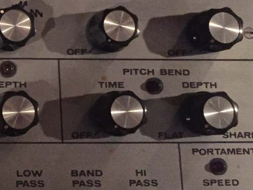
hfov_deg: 19.8
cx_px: -108
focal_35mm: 88
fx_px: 643
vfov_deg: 16.6
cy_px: 20
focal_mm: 4.15
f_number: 2.2
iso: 400
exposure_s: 1/15
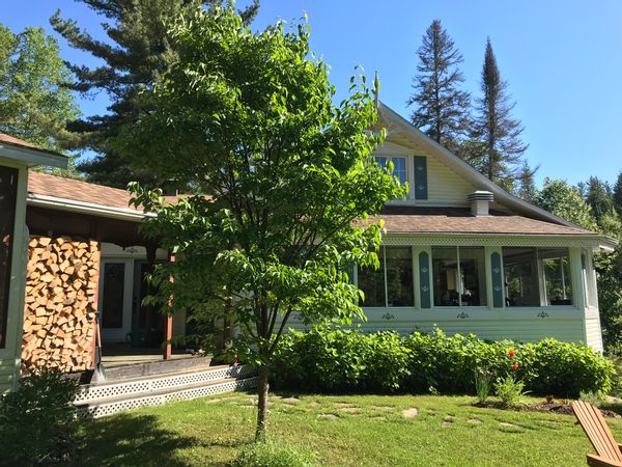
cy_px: 234
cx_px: 311
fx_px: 503
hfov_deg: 63.4
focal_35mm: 28
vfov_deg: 49.7
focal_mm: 3.99
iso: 20
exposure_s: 1/1100
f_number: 1.8
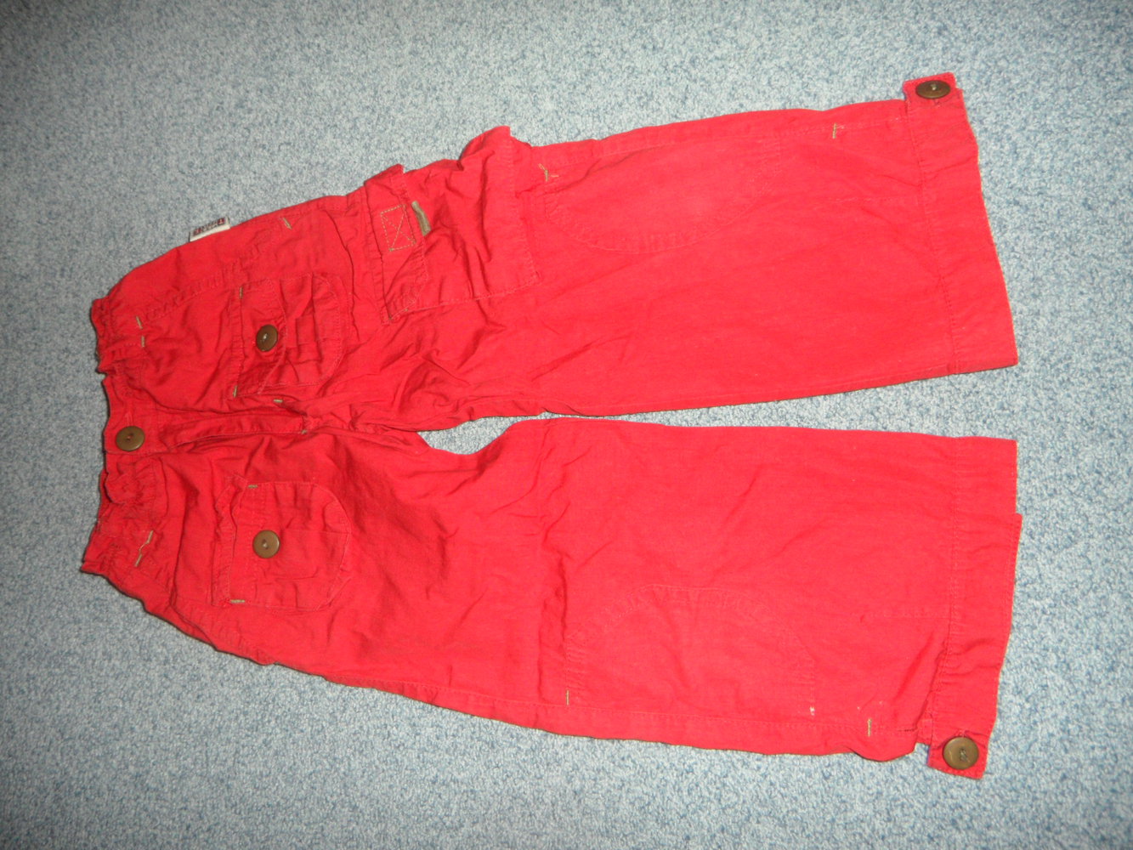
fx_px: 786
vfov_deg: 56.8
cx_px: 566
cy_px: 425
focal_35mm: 24
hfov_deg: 71.6
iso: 120
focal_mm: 4.1
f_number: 8.2
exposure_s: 1/10
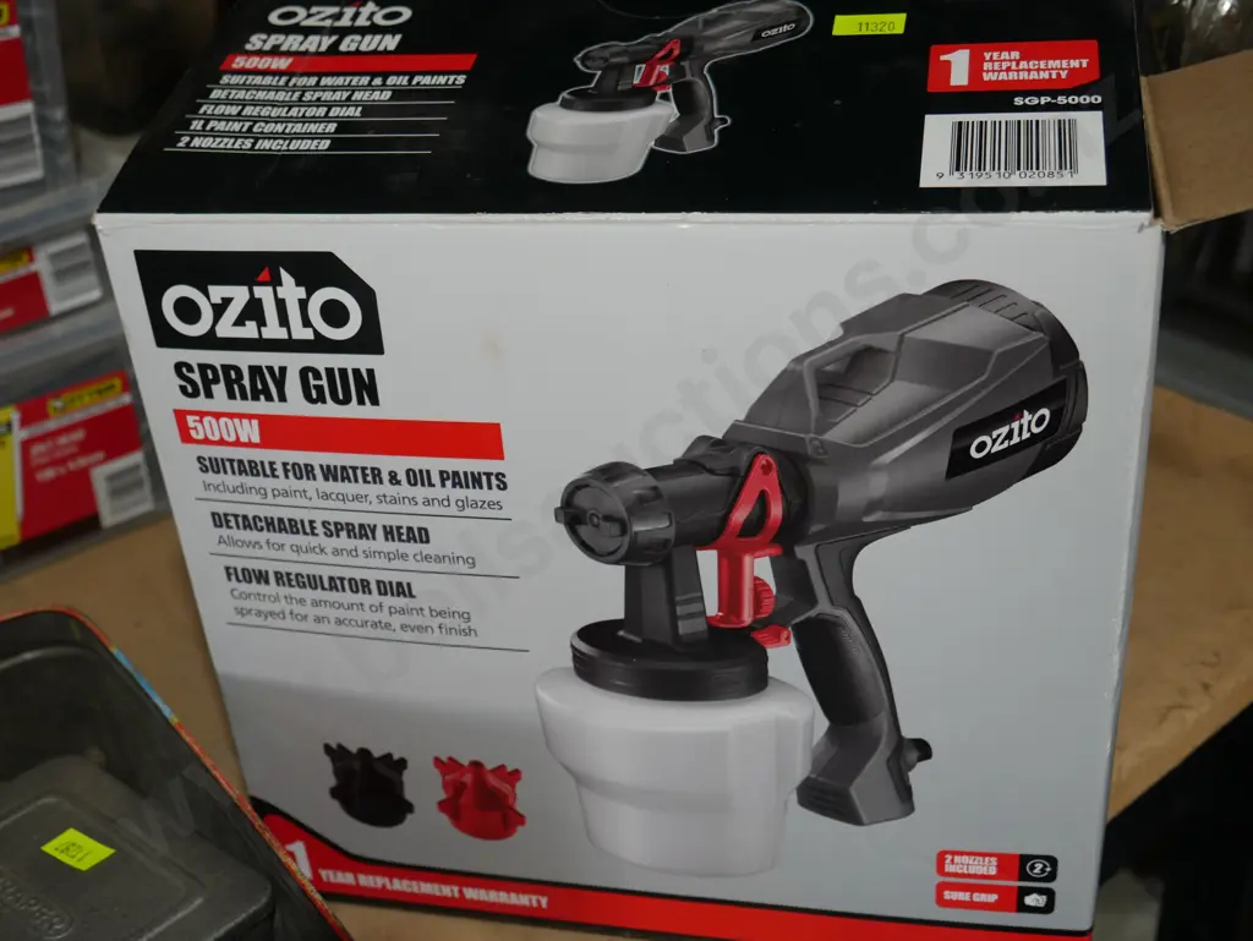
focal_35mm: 44
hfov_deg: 42.9
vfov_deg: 32.9
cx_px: 626
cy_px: 470
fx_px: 1593
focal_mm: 22
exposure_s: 1/60
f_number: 4.7
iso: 320
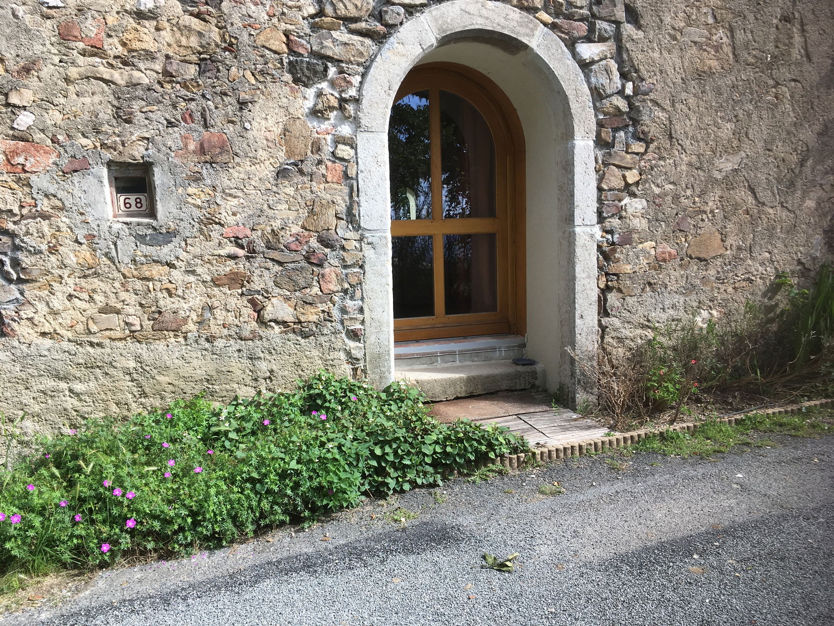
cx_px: 417
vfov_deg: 48.2
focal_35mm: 29
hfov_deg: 61.7
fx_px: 699
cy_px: 313
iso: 25
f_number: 2.2
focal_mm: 4.15
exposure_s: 1/527
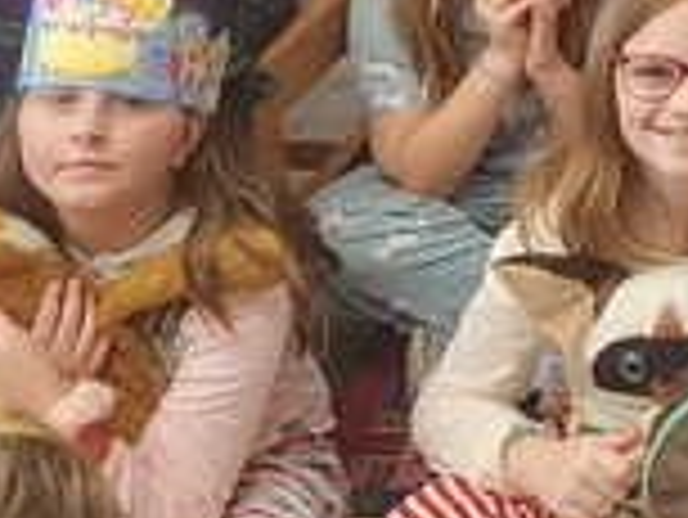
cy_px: -81
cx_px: 1030
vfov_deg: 16.4
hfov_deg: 19.6
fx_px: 1730
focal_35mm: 87
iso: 400
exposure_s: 1/60
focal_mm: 2.2
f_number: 2.2
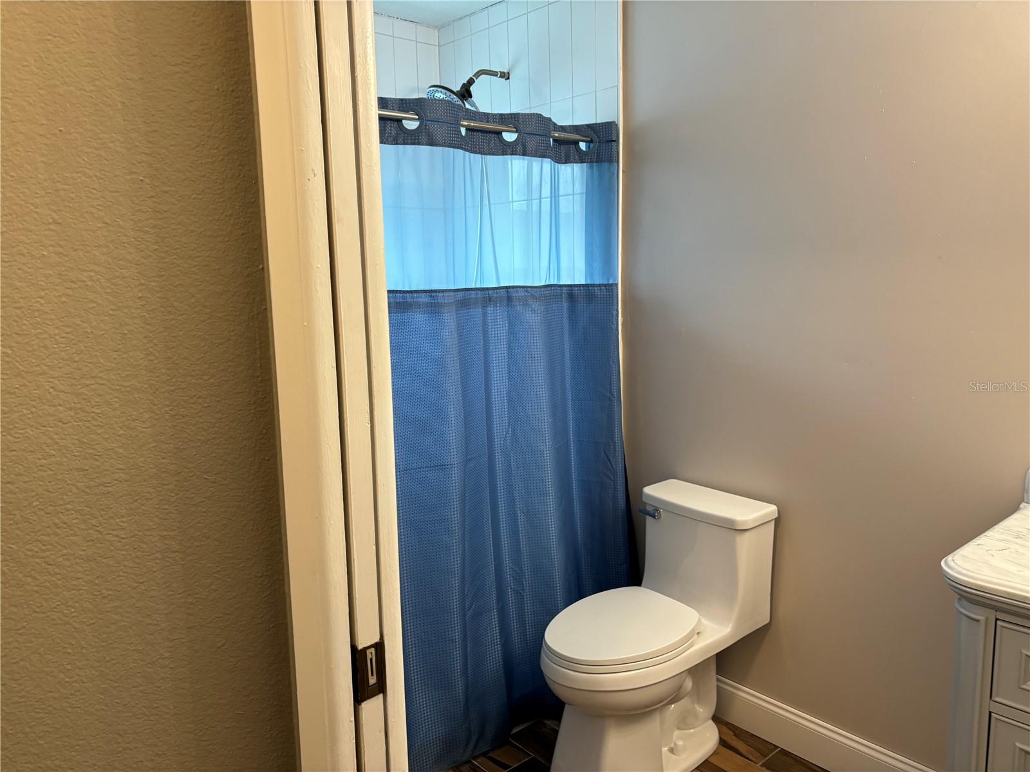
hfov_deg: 67.3
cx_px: 515
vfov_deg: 53.1
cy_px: 386
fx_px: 774
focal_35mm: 26
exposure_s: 1/60
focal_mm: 5.96
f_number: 1.6
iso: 160
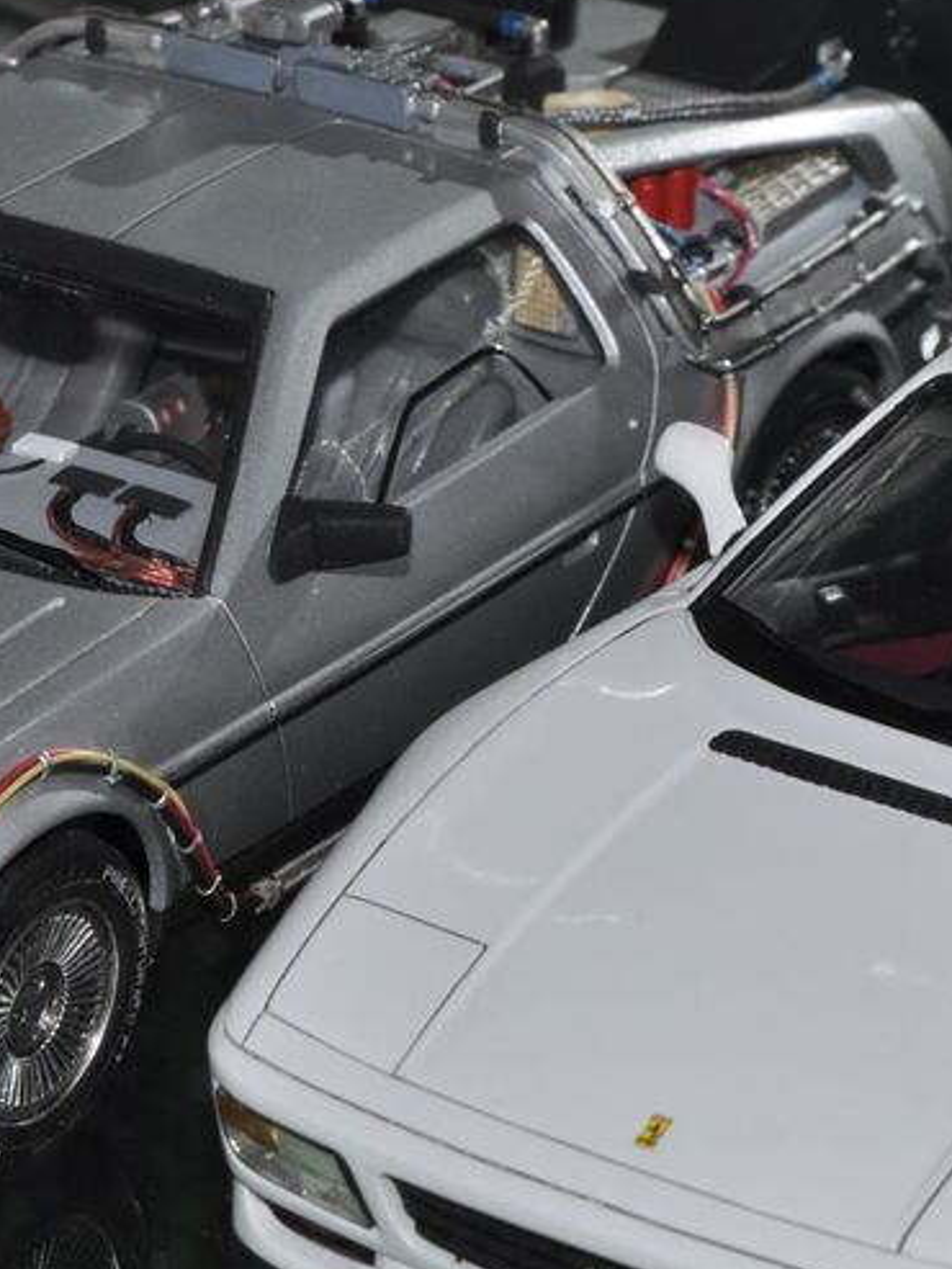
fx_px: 6854
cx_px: 57
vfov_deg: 10.6
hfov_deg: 7.9
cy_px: 479
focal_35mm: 187
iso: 200
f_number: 11
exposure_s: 1/200
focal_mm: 50
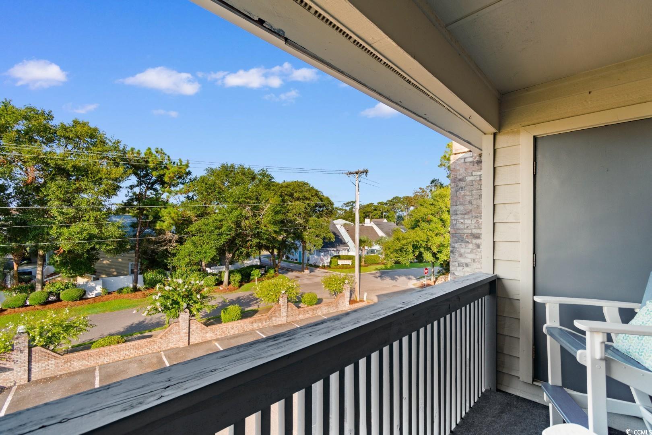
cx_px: 326
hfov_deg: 100.4
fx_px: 272
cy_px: 218
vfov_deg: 77.3
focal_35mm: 15
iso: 100
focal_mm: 10
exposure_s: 1/100
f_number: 5
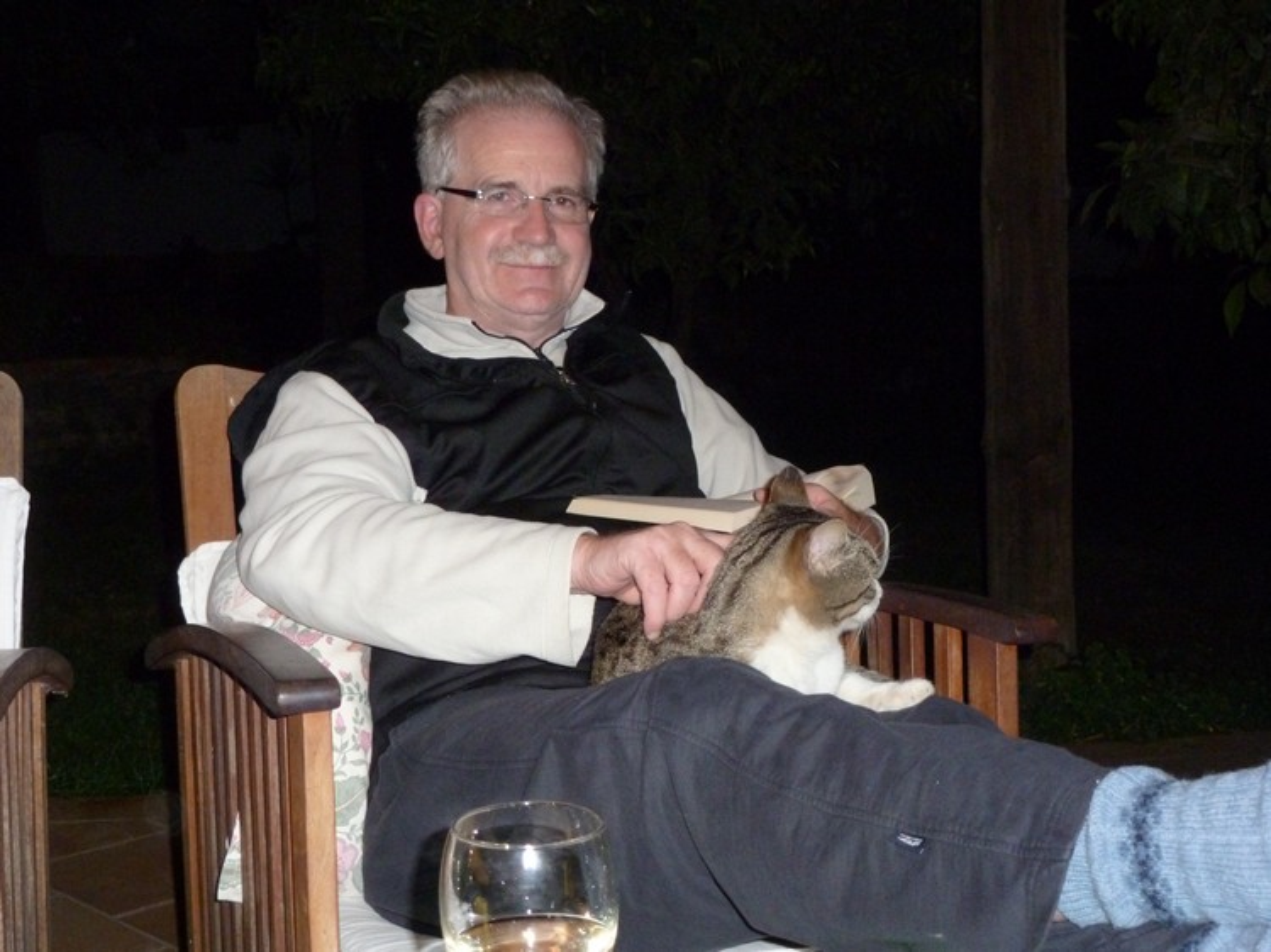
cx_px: 636
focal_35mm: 45
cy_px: 476
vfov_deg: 32.2
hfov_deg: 42.1
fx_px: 1652
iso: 400
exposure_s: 1/60
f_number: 4
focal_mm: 8
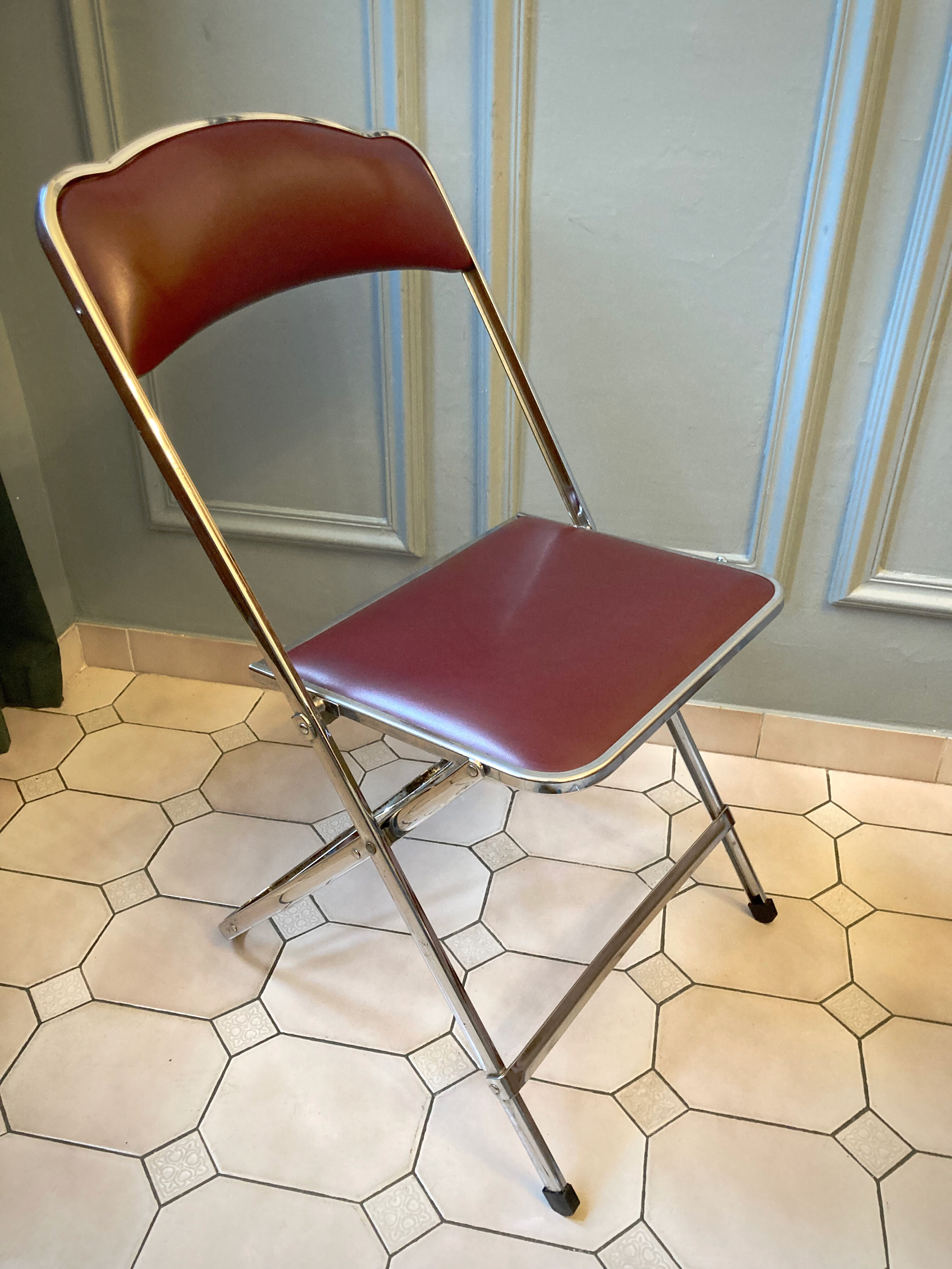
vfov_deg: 63.4
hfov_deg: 49.7
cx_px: 476
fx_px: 1027
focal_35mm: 28
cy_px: 634
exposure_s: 1/33
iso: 250
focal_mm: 3.99
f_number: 1.8
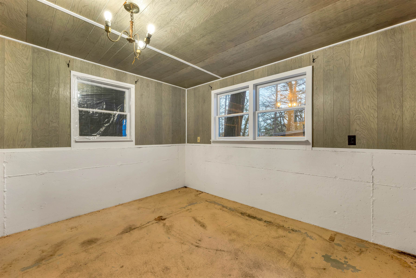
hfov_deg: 104.3
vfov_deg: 81.2
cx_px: 208
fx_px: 162
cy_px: 139
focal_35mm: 14
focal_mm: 14
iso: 400
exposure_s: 1/4
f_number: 8
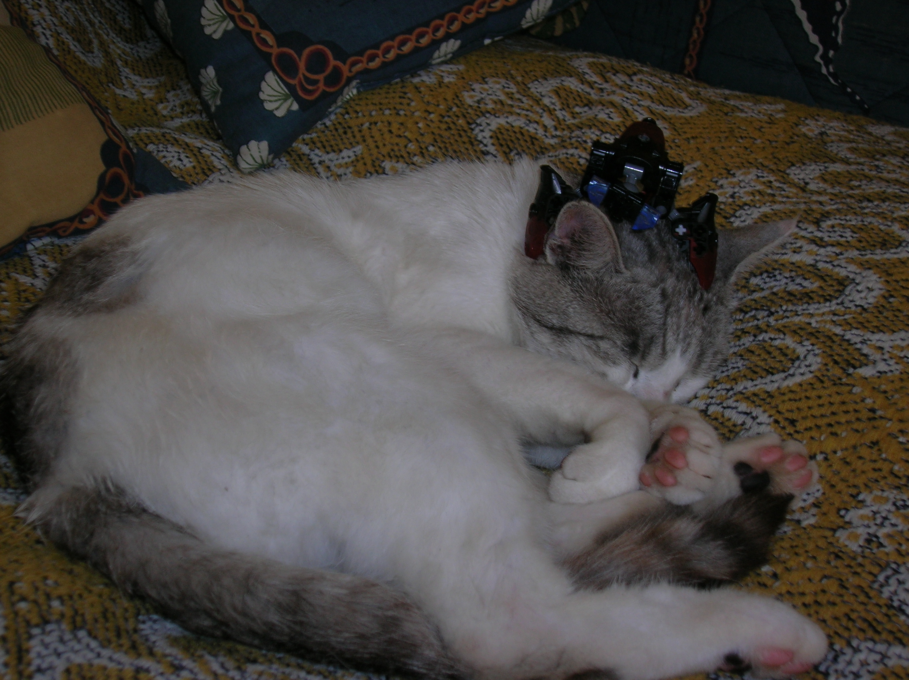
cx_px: 454
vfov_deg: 31.5
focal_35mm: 46
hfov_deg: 41.3
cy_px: 340
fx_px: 1207
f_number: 3.2
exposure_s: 1/60.1
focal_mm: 7.7
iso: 50
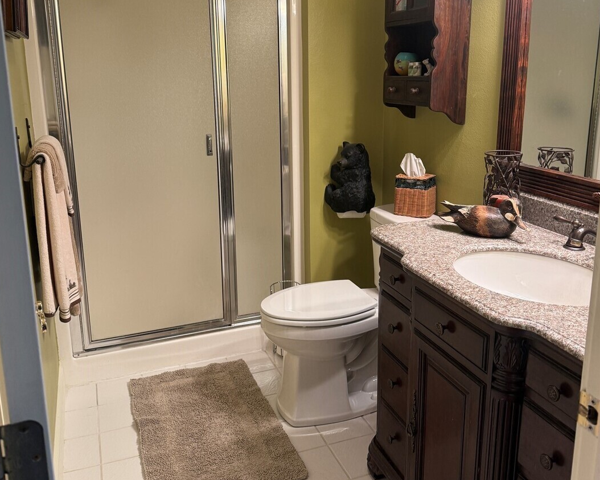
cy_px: 190
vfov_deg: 45.5
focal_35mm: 32
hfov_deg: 55.7
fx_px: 568
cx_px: 299
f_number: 1.78
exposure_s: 1/60
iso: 160
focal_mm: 6.76
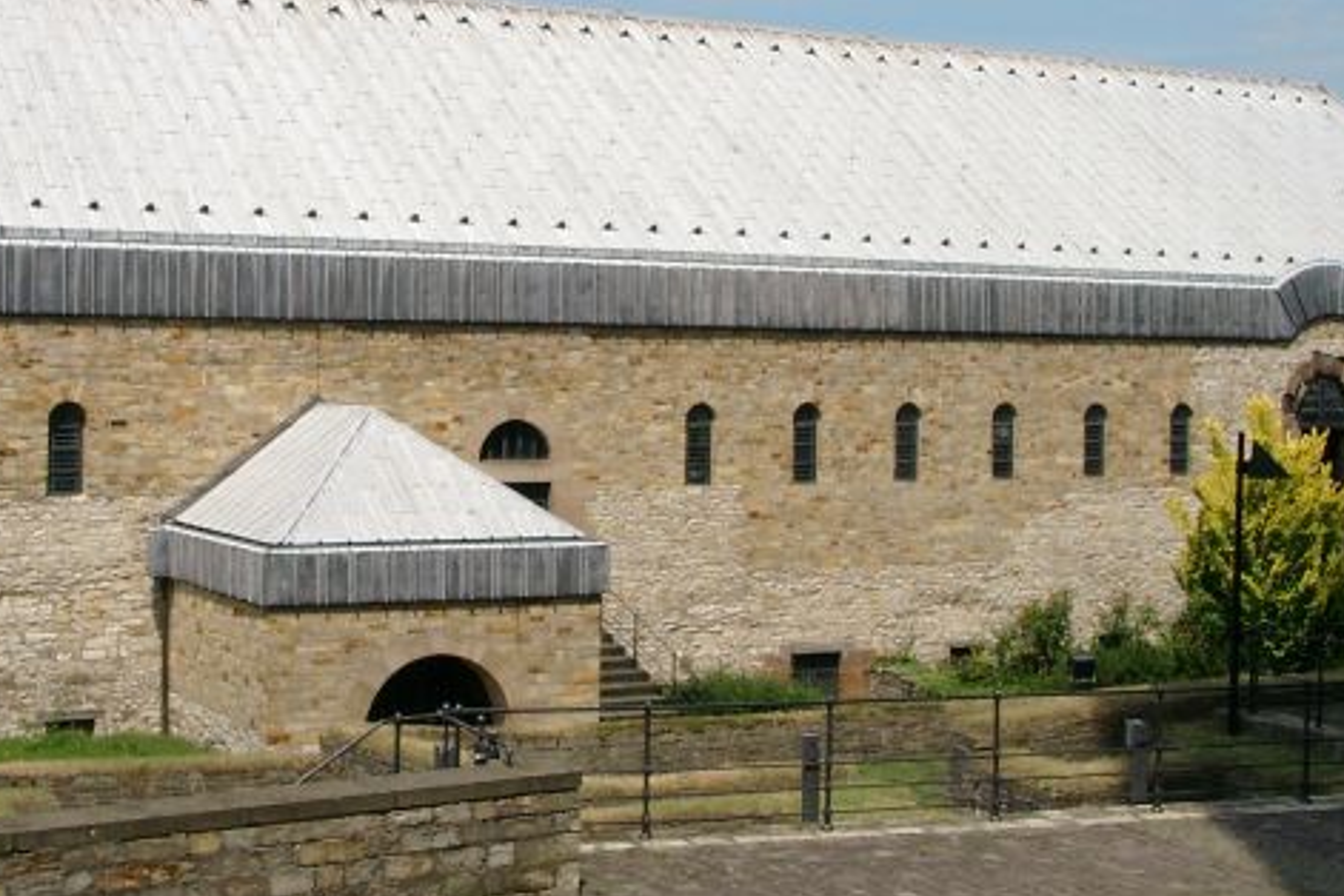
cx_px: 551
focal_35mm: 60
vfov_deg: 22.5
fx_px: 2240
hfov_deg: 33.3
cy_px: 305
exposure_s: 1/631
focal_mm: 7.13
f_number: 5.6
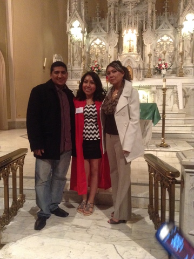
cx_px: 97
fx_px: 247
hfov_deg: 42.9
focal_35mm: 33
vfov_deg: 55.4
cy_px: 130
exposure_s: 1/15
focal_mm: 3.3
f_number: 2.4
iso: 250
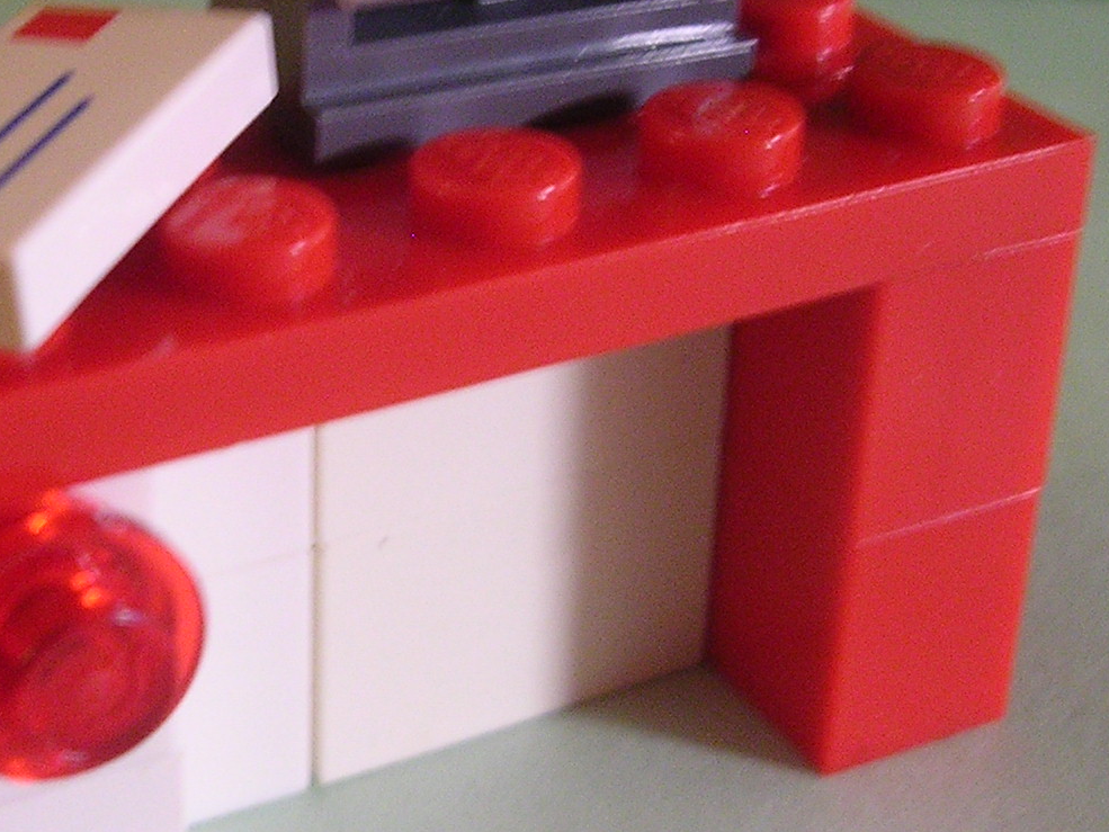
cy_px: 311
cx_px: 239
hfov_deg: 24.4
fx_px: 2531
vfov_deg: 18.6
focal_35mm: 79
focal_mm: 5.8
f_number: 2.8
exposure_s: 1/3.6
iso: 233
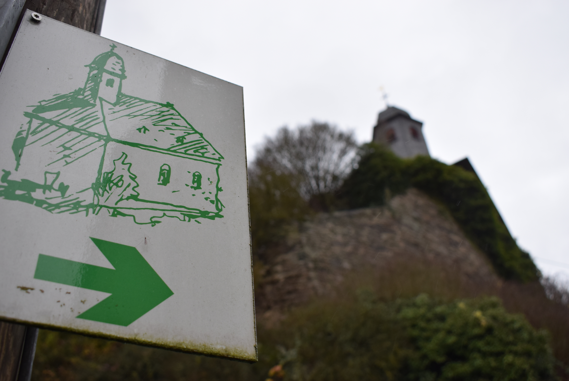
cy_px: 190
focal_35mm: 36
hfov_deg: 53.1
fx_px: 569
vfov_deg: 36.9
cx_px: 284
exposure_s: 1/100
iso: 400
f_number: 5
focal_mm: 24
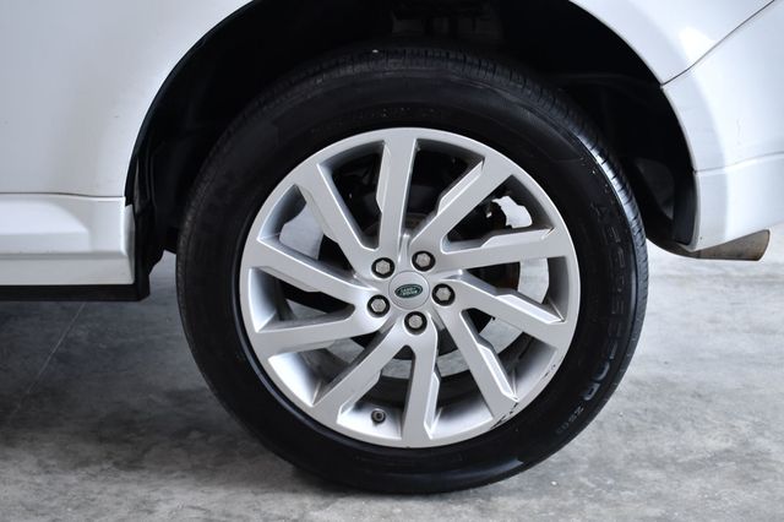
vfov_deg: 23.8
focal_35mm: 57
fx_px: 1241
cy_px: 261
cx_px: 392
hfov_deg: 35.1
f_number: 6.3
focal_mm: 38
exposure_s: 1/160
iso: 400
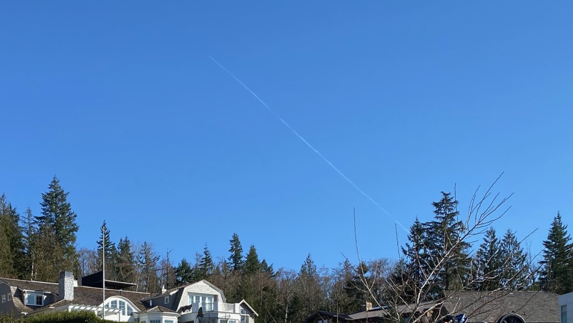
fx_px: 836
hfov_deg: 36.4
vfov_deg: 20.2
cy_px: 410
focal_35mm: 55
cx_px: 107
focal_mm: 4.25
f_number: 1.8
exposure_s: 1/2183
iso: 32
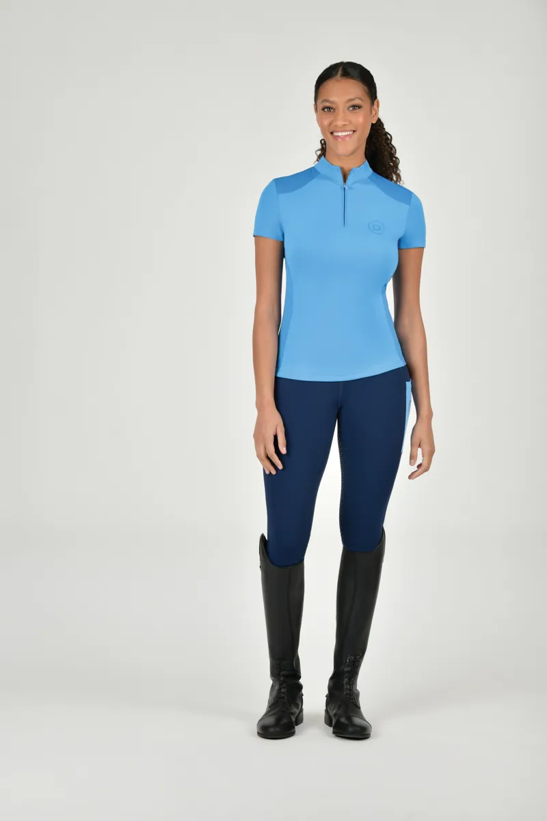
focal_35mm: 70
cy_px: 410
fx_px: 1595
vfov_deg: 28.8
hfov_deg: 19.5
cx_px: 274
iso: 160
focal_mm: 70
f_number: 6.3
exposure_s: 1/200
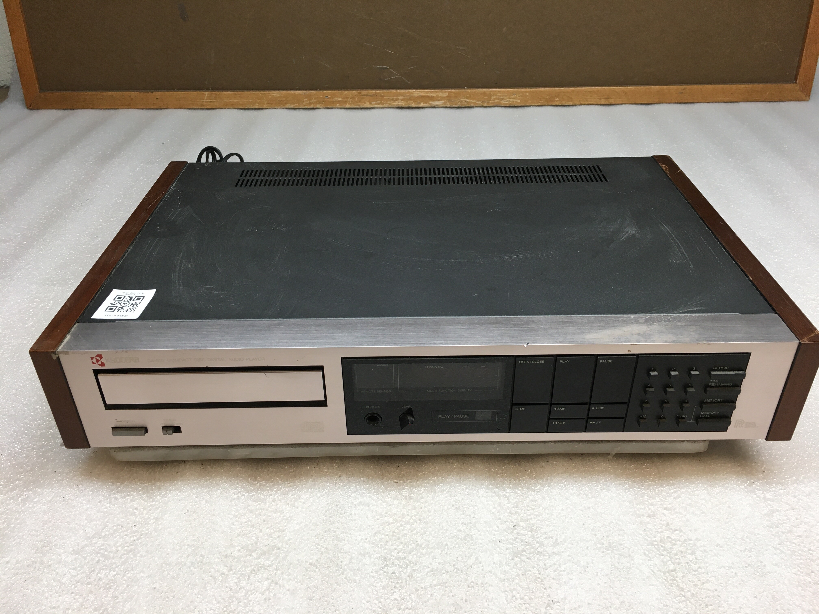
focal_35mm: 29
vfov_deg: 48.2
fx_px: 686
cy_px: 307
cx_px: 410
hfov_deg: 61.7
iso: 25
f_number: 2.2
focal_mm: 4.15
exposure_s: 1/40
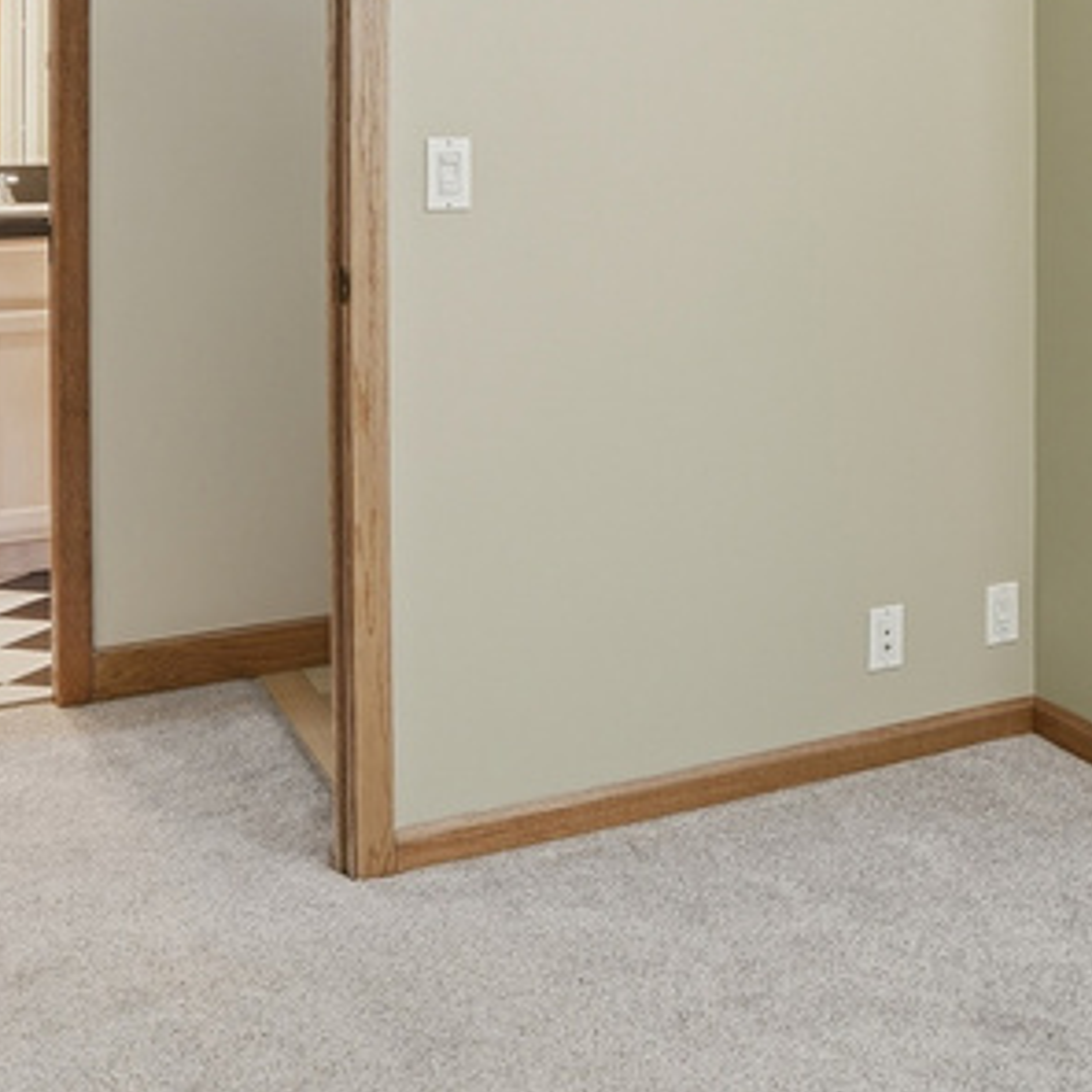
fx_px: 1677
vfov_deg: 34.3
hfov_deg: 32.8
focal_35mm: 47
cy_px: 140
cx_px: 1122
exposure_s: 1/100
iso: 250
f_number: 9
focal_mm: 16
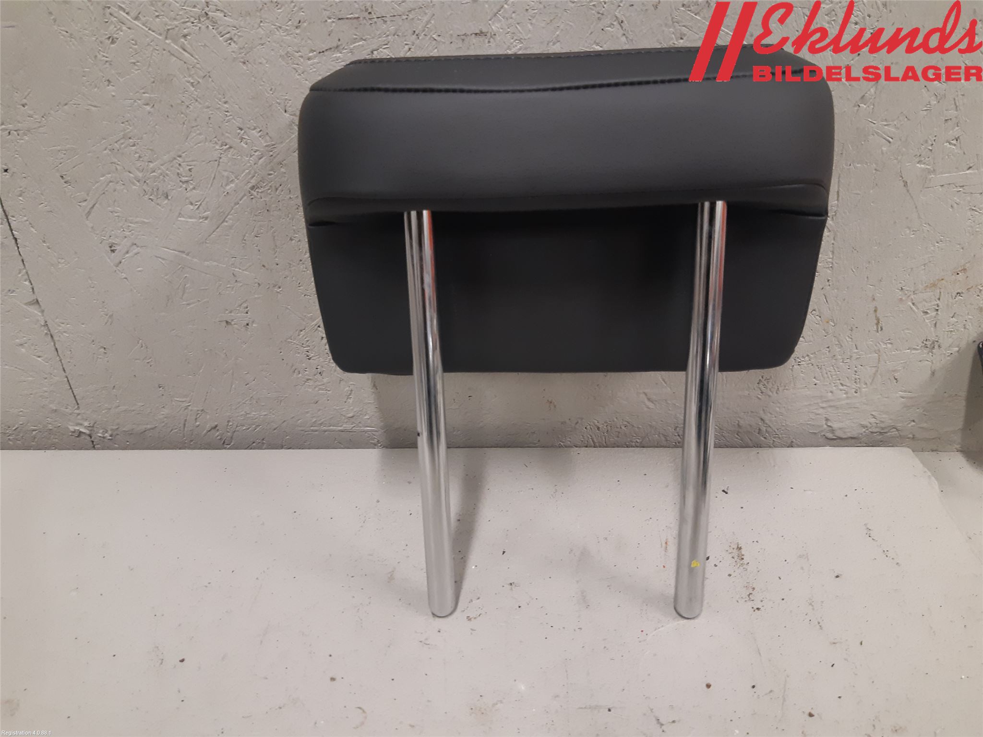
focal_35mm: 26
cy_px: 368
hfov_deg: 67.3
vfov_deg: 53.1
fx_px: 738
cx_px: 492
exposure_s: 1/50
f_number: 1.7
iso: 160
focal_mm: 3.93
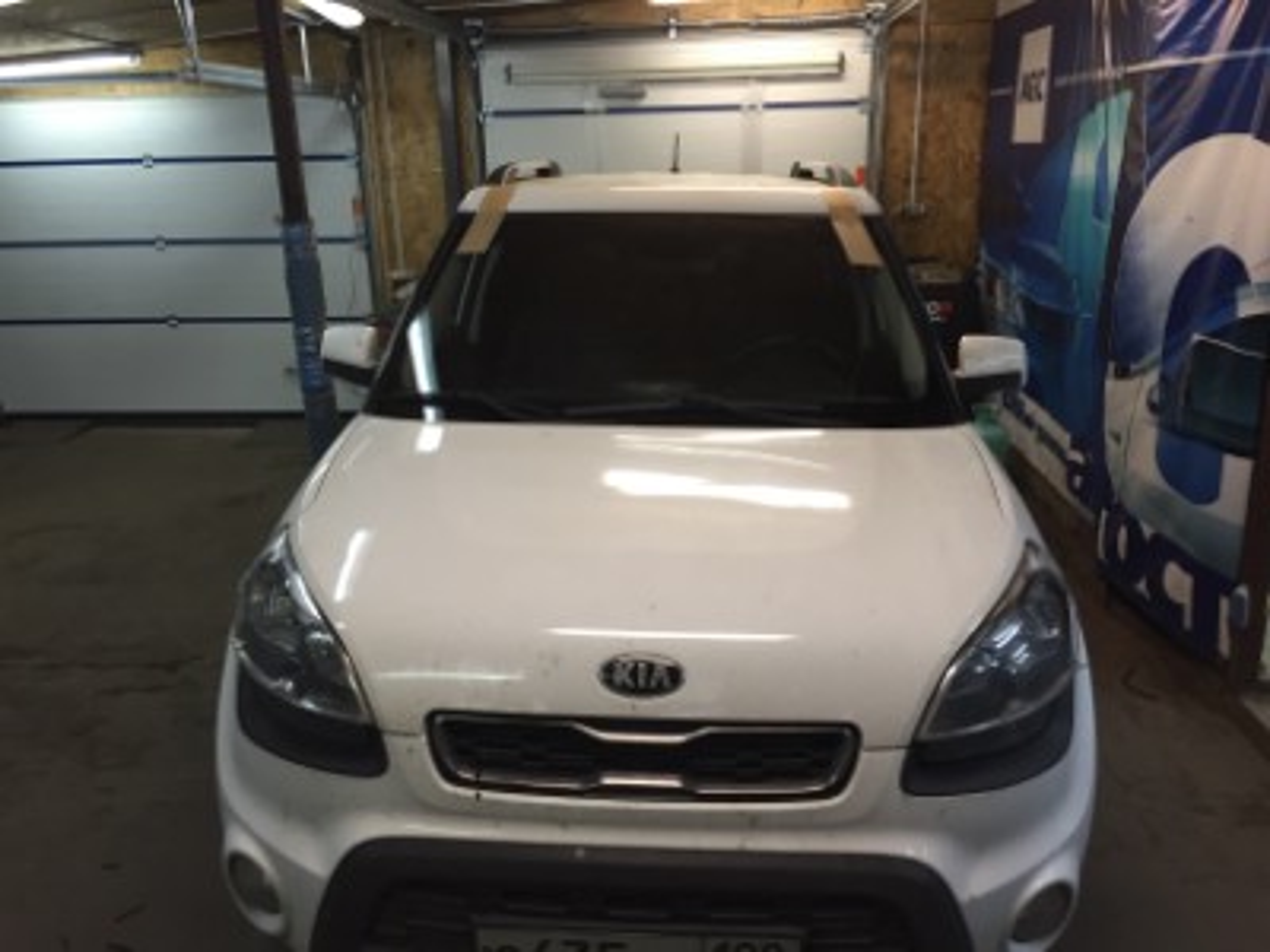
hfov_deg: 61.7
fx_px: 1064
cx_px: 635
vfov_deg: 48.2
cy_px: 476
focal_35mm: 29
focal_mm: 4.15
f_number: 2.2
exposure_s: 1/33
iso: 100
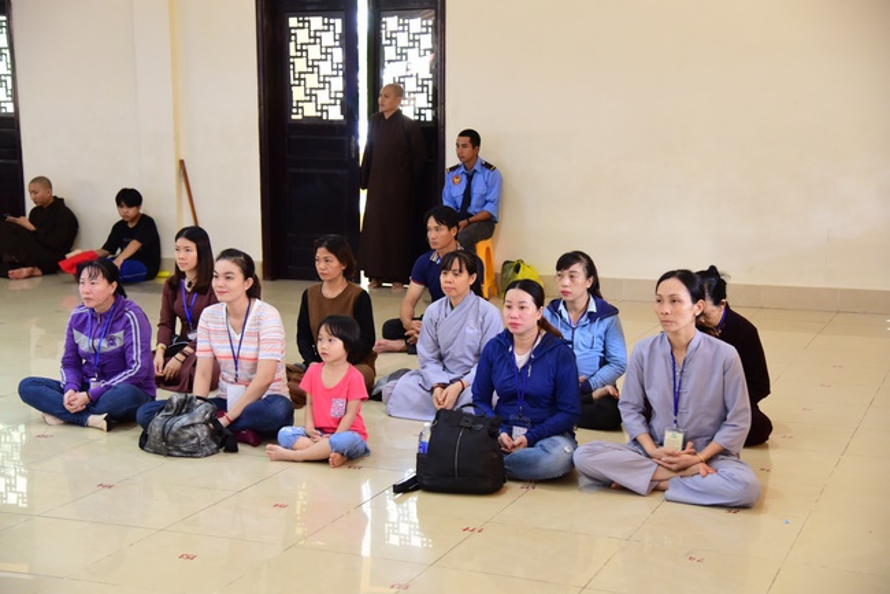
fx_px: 1360
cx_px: 445
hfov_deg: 36.2
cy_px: 297
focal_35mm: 55
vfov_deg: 24.6
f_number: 4
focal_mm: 55
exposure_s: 1/60
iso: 2000
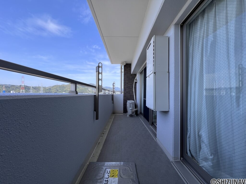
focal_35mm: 13
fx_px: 92
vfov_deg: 89.9
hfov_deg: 106.2
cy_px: 92
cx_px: 123
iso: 32
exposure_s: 1/681
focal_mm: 1.57
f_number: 1.8
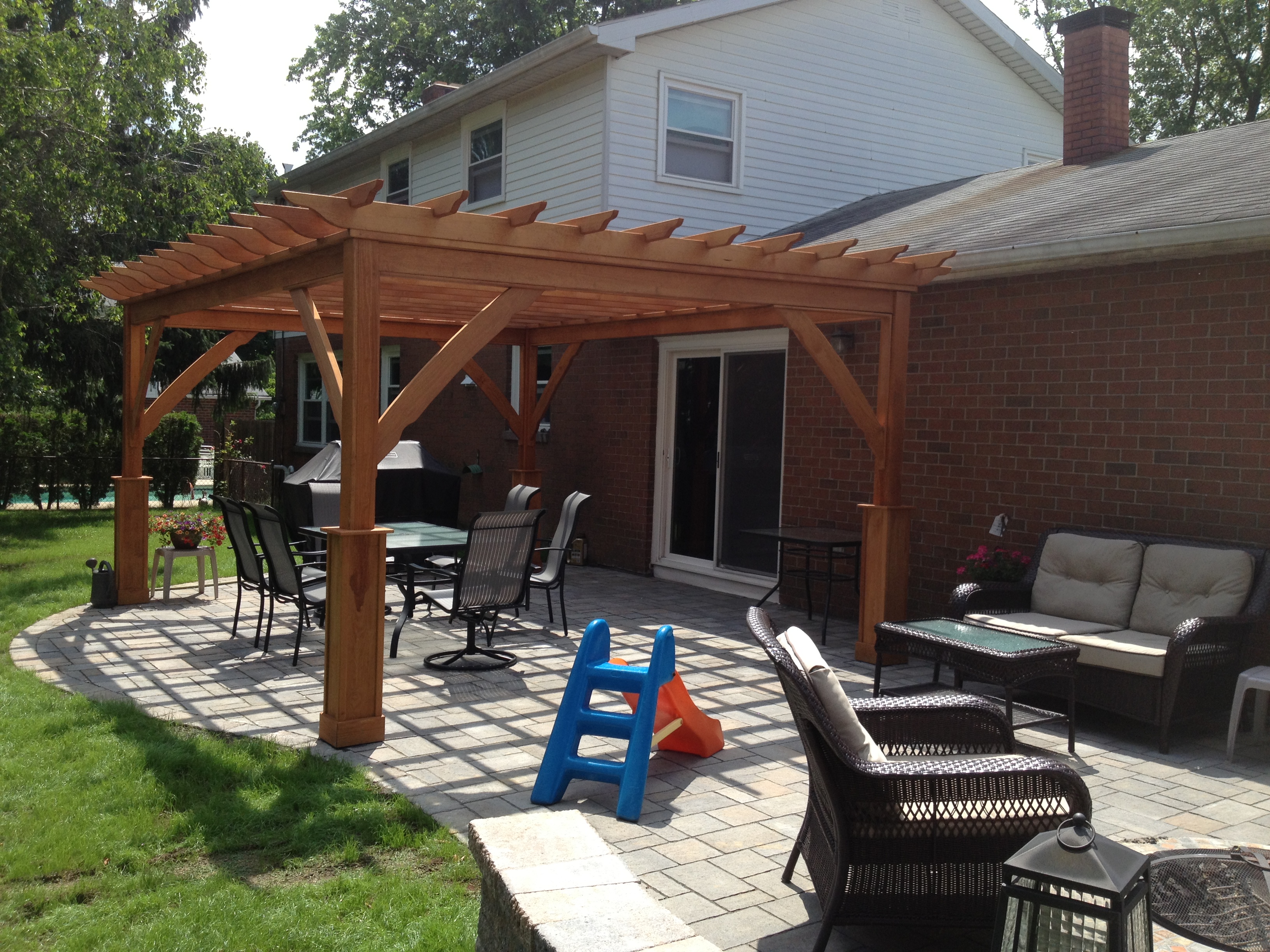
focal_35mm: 35
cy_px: 476
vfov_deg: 40.7
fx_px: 1284
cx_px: 635
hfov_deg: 52.6
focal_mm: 4.28
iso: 50
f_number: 2.4
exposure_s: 1/1126
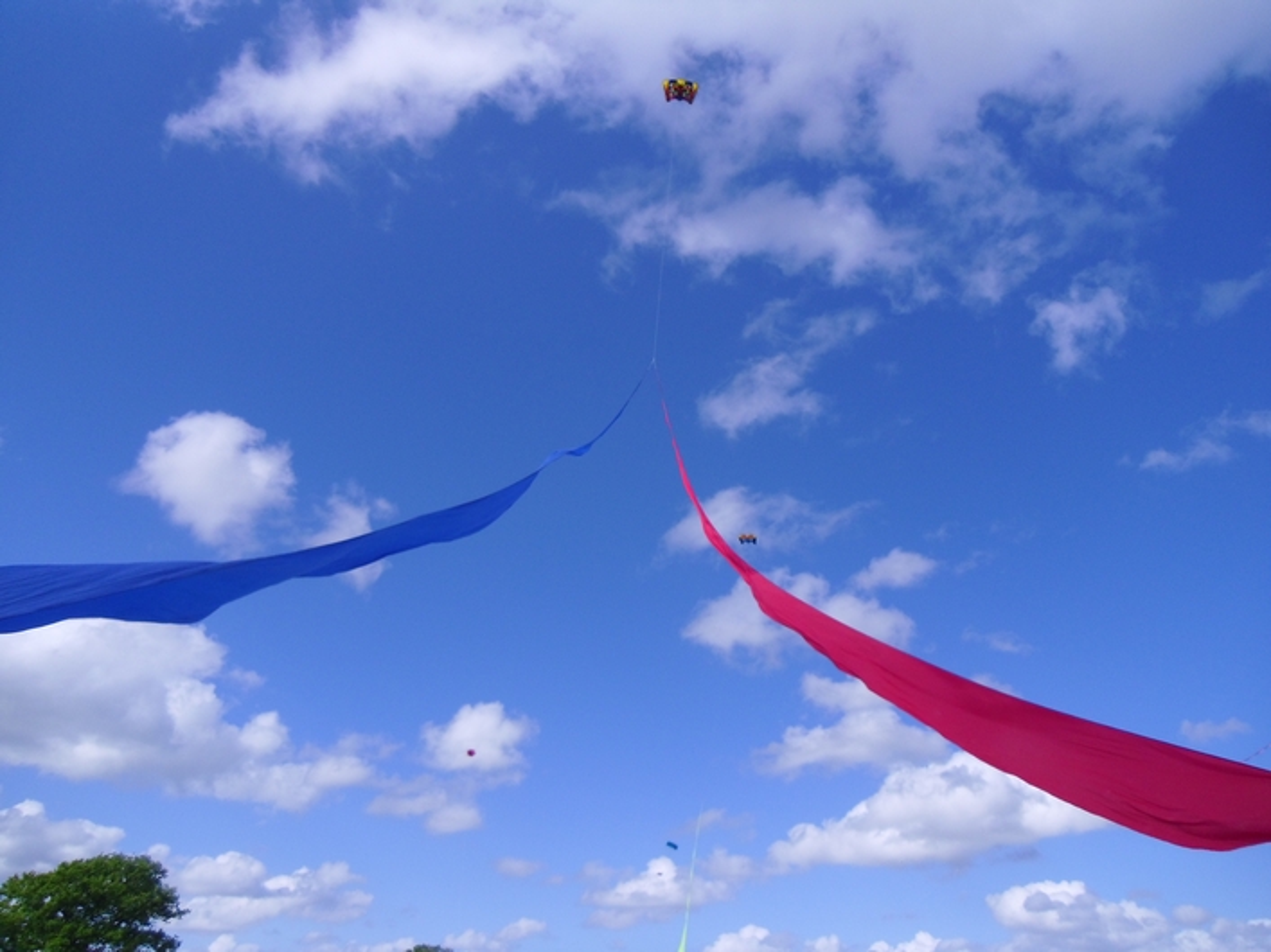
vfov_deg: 45.4
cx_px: 636
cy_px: 476
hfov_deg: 58.4
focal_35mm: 31
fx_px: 1138
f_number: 9.5
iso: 80
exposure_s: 1/173
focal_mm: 5.6
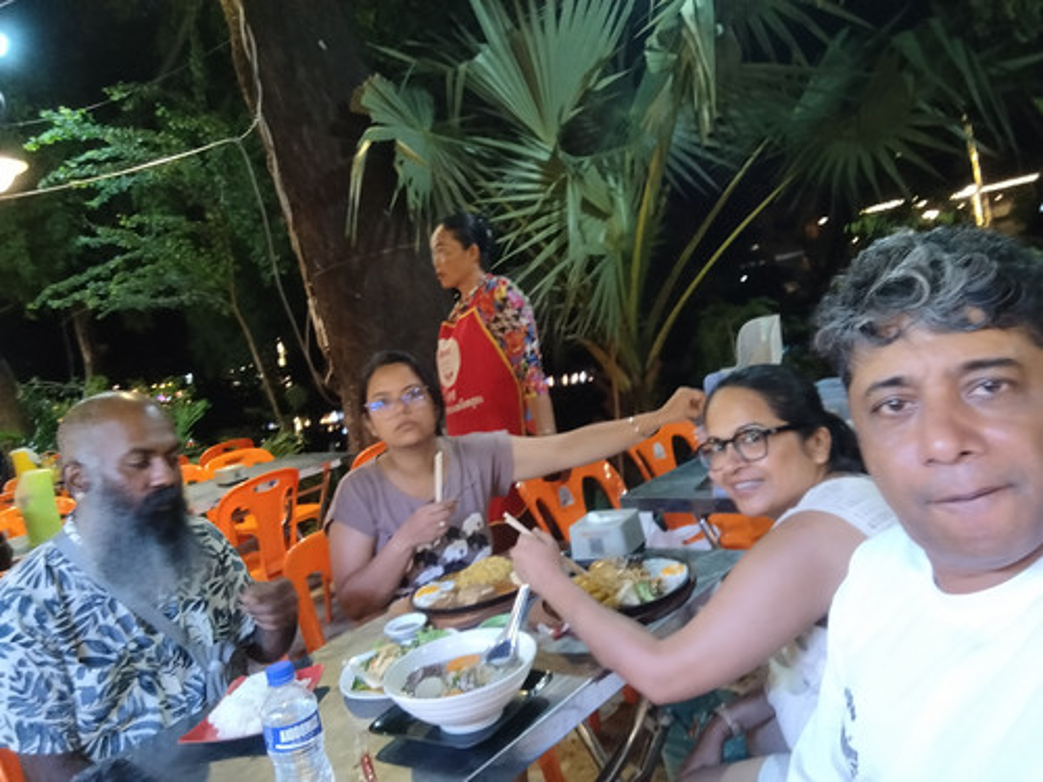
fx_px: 783
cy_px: 391
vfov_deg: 53.1
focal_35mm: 26
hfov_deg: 67.3
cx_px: 522
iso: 320
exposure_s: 1/25
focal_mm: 2.79
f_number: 2
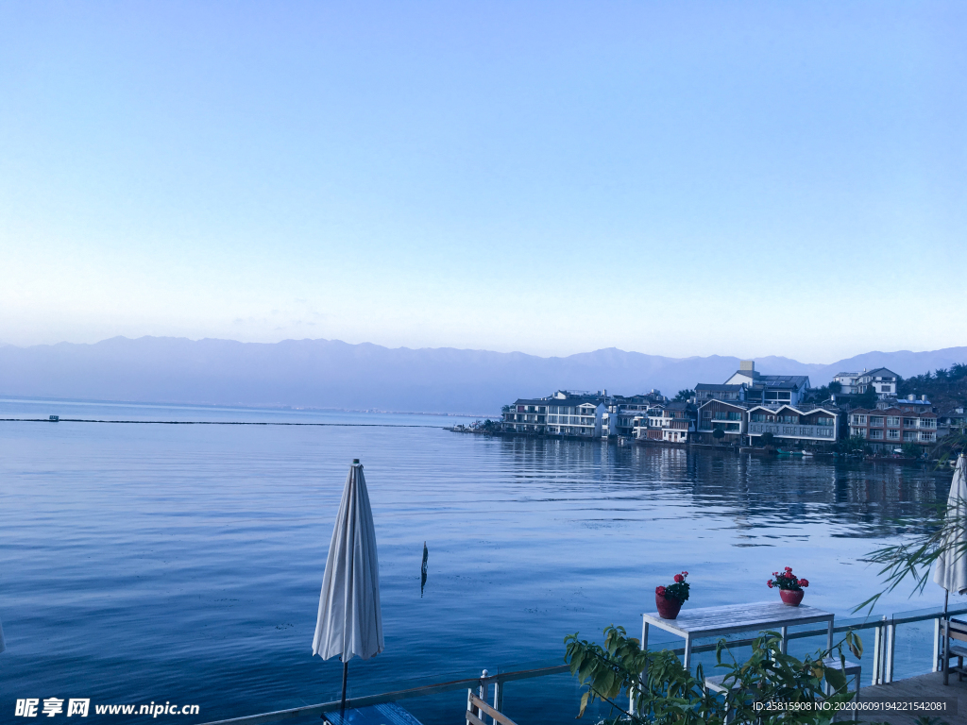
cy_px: 362
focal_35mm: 29
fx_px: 810
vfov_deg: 48.2
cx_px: 484
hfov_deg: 61.7
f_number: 2.2
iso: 25
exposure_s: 1/181
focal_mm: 4.15
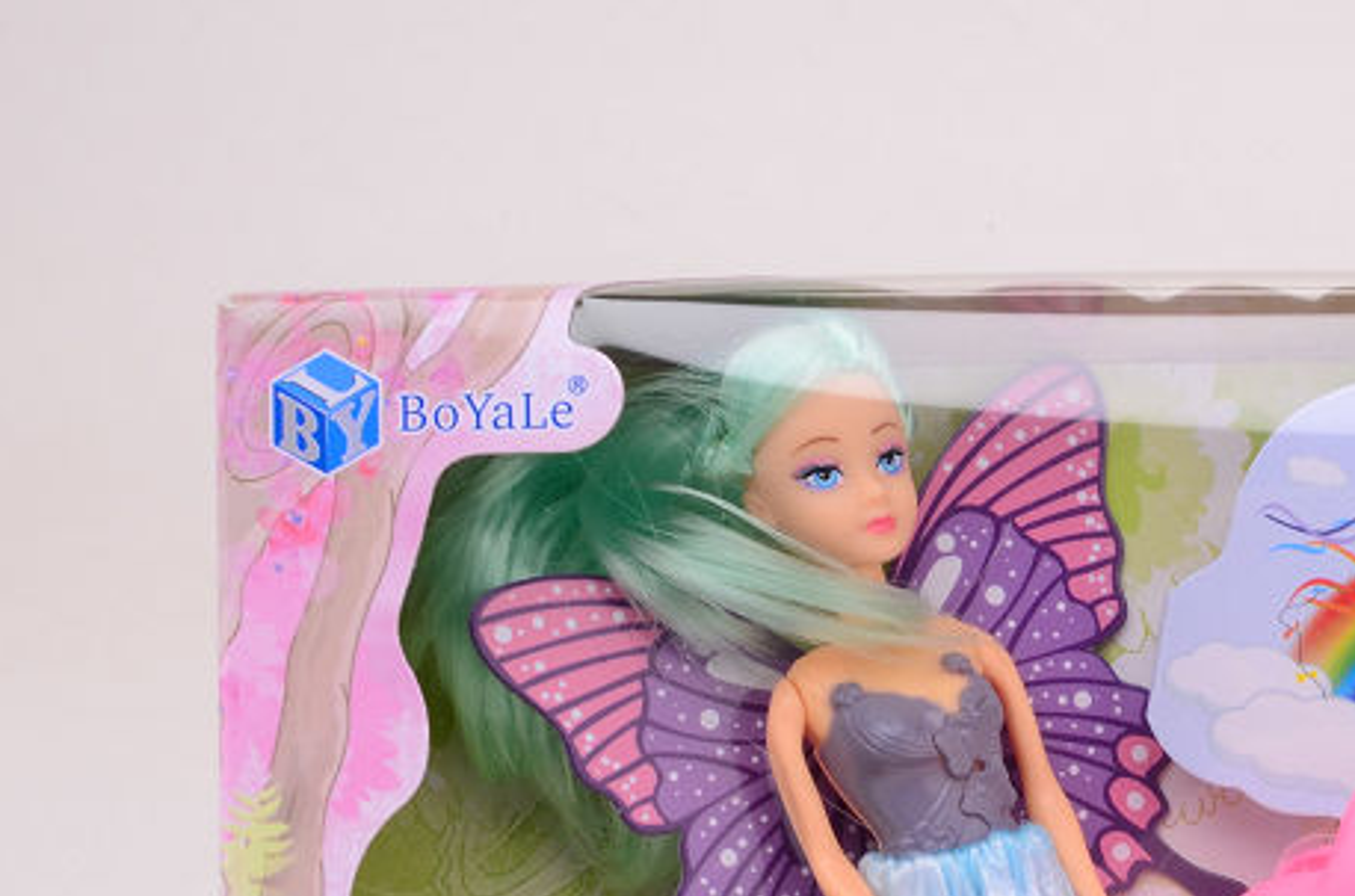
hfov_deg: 20.4
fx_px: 3691
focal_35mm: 98
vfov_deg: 13.5
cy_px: 1078
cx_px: 1198
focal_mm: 25
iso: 100
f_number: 13
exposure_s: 1/125
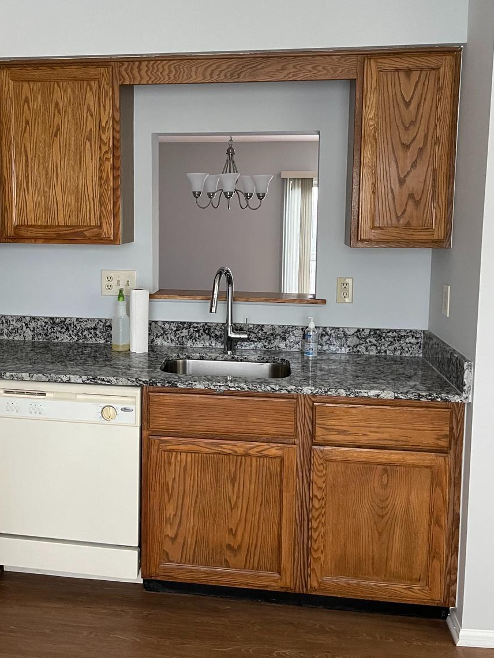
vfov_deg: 52.5
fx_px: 666
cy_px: 285
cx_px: 169
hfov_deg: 40.3
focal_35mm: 35
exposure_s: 1/40
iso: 400
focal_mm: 5.1
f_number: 1.6
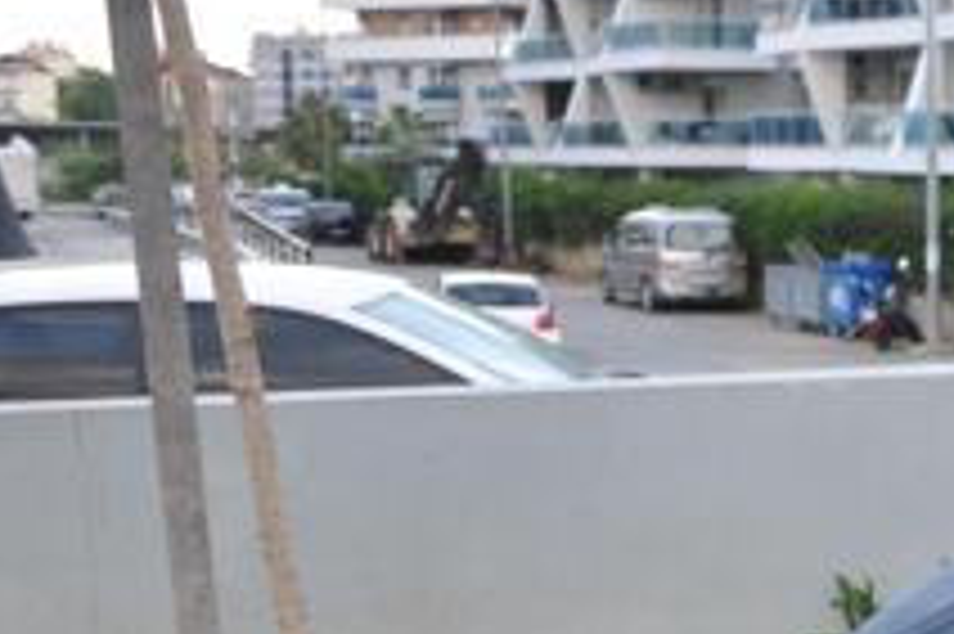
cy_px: 504
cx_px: 1343
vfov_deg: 14.2
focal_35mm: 96
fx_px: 2542
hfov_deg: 19.1
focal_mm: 22
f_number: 3.8
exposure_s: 1/160
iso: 400
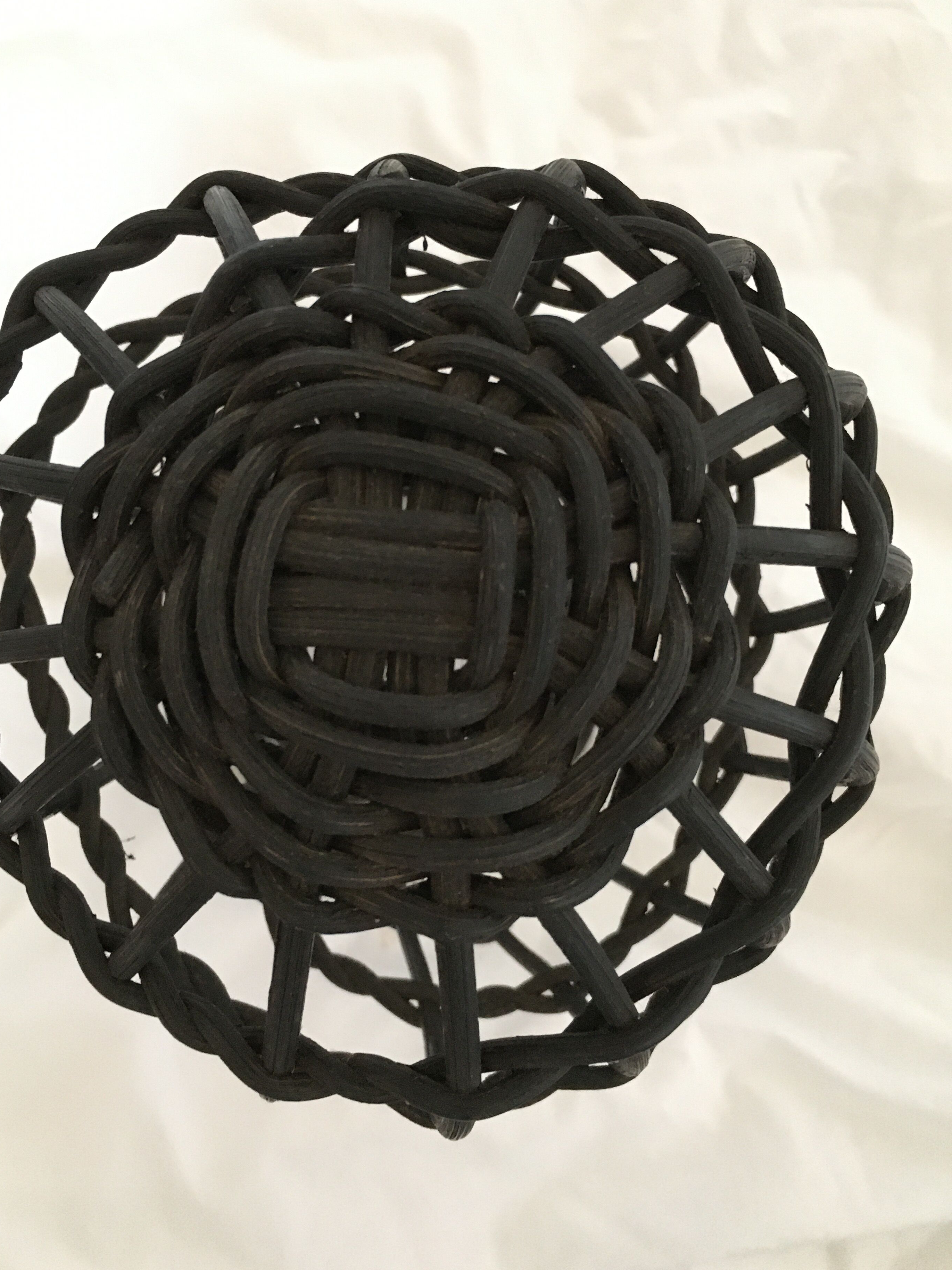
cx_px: 432
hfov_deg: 44.1
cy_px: 615
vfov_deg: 56.8
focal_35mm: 32
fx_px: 1173
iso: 250
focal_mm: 4.15
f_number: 2.2
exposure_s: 1/17
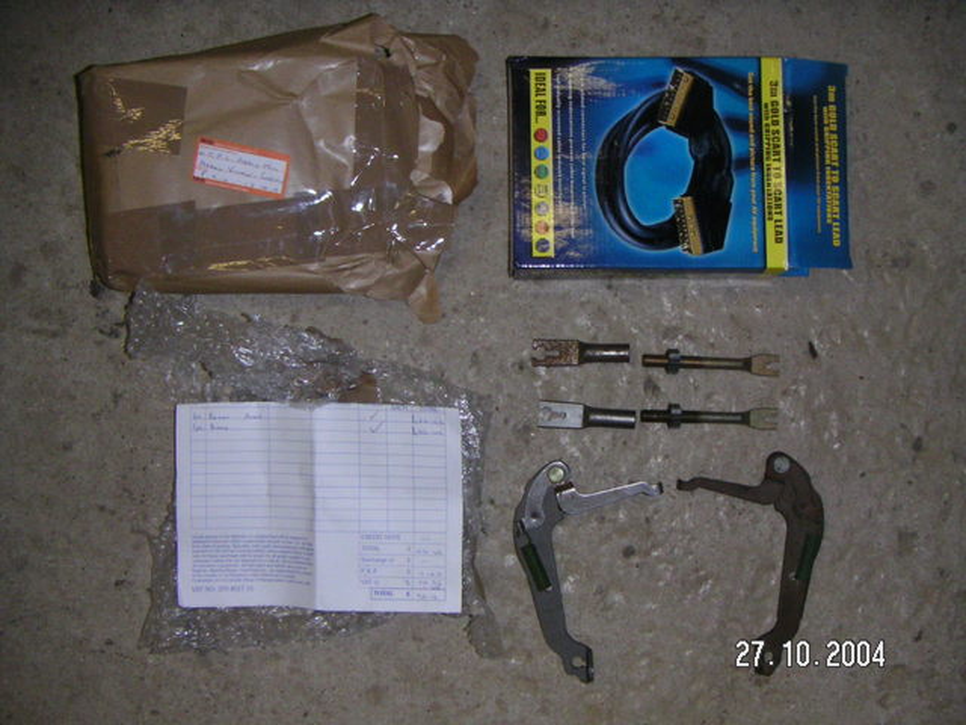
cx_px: 483
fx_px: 1060
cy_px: 362
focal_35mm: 38
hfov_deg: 49.0
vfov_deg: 37.7
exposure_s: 1/45
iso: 200
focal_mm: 5
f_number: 6.7
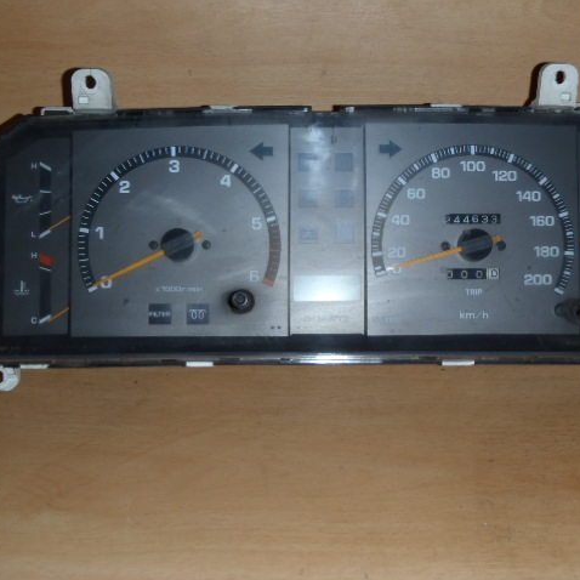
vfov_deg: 37.6
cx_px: 322
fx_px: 853
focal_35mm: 45
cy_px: 290
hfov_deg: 37.5
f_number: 4.6
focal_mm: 6.83
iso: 100
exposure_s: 1/40
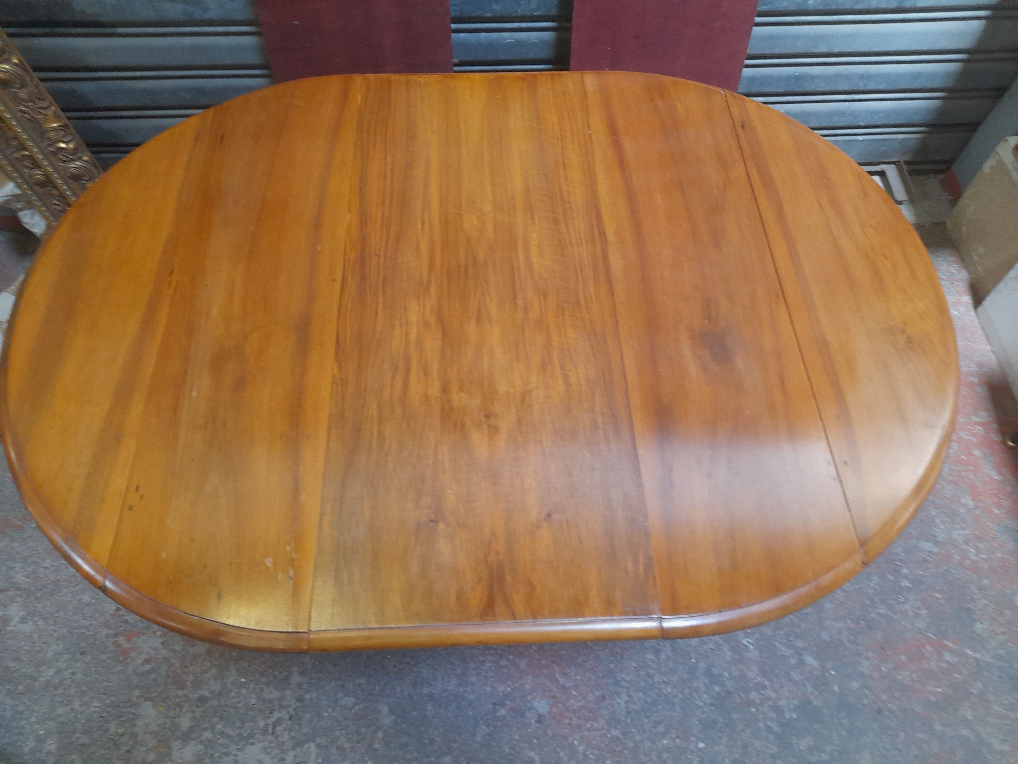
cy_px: 382
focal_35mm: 25
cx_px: 509
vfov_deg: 54.9
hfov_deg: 69.4
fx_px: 735
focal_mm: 4.6
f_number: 2
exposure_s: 1/50
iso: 250
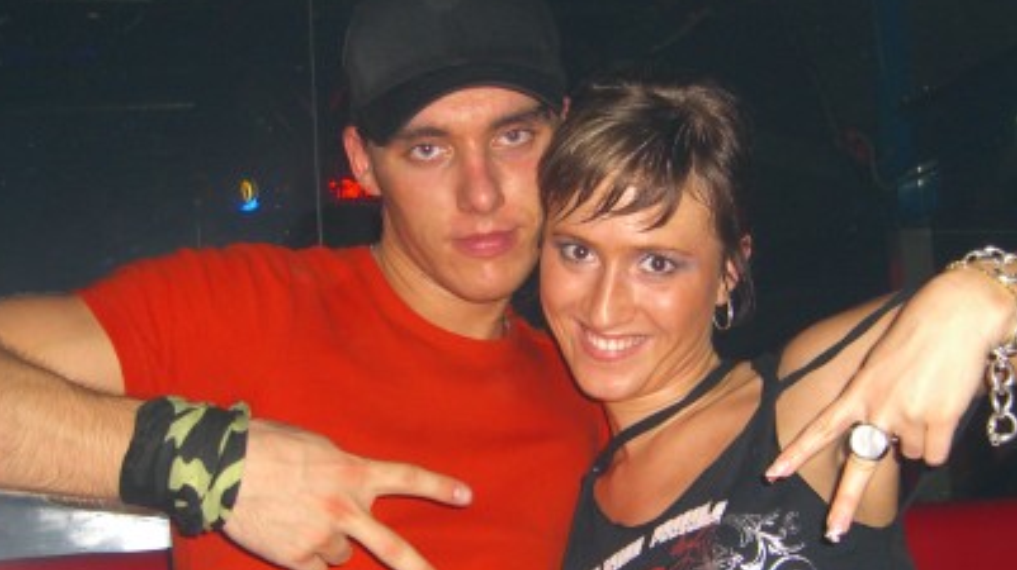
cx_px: 522
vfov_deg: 19.3
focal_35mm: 62
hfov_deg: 33.9
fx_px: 1671
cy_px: 413
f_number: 2.8
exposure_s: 1/60
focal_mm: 7.9
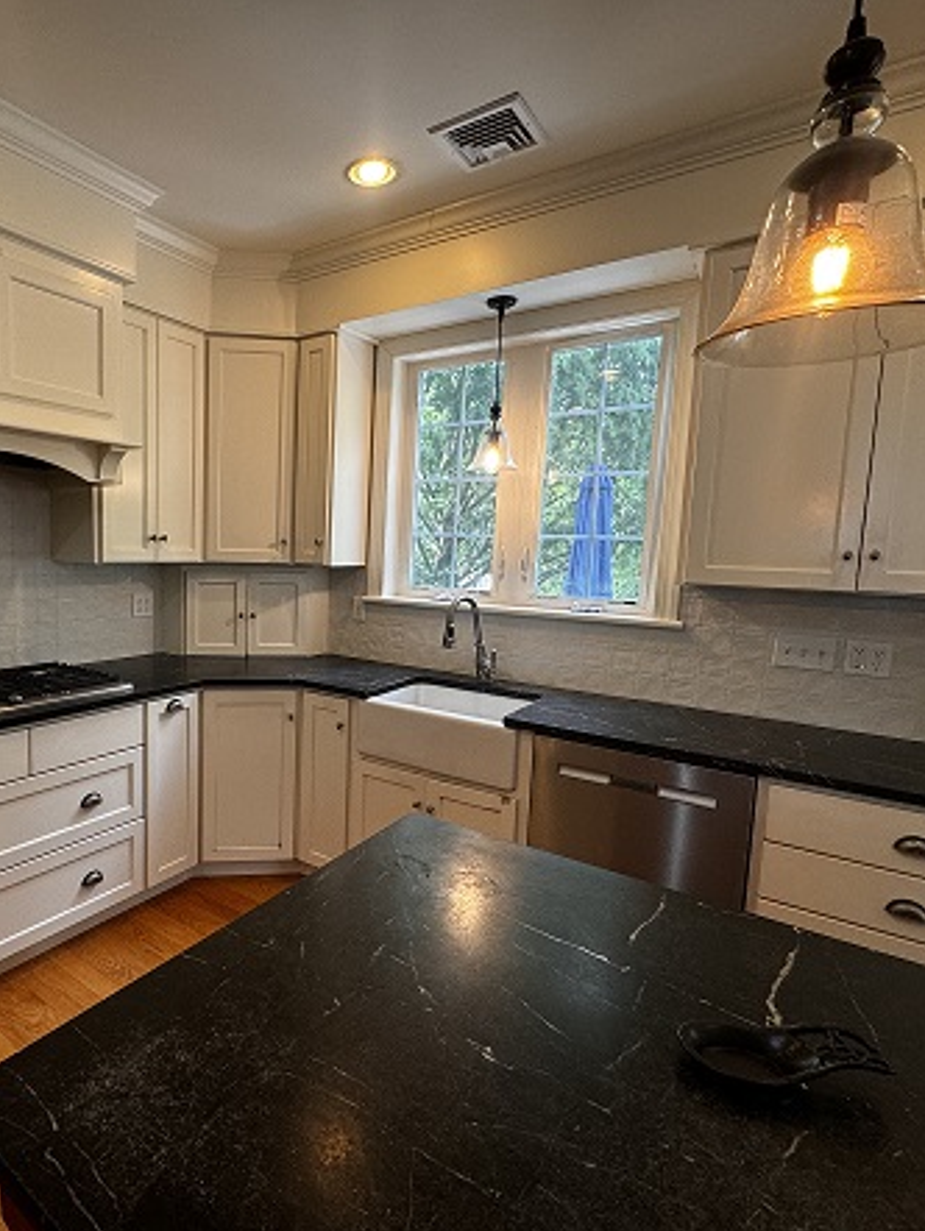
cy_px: 618
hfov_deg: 66.4
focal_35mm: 19
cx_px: 290
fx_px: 676
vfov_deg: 84.6
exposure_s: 1/120
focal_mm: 2.22
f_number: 2.2
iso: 160
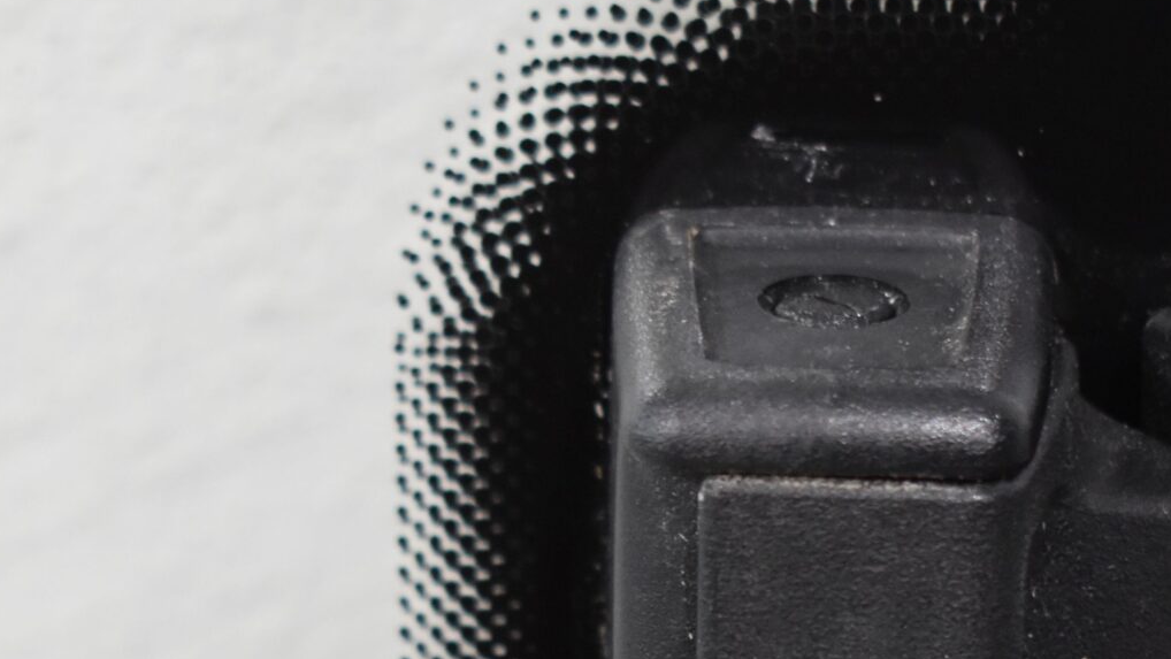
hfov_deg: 12.9
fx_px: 5155
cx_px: 759
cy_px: 836
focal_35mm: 166
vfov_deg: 7.2
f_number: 5
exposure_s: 1/125
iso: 1250
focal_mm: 42
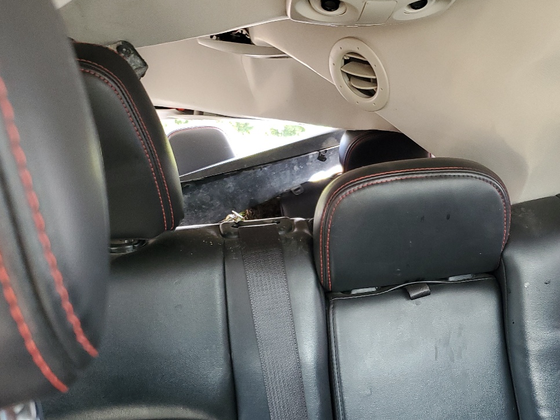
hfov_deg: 42.5
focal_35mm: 43
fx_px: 696
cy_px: 296
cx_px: 417
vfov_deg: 33.2
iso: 112
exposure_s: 1/60.2
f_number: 1.5
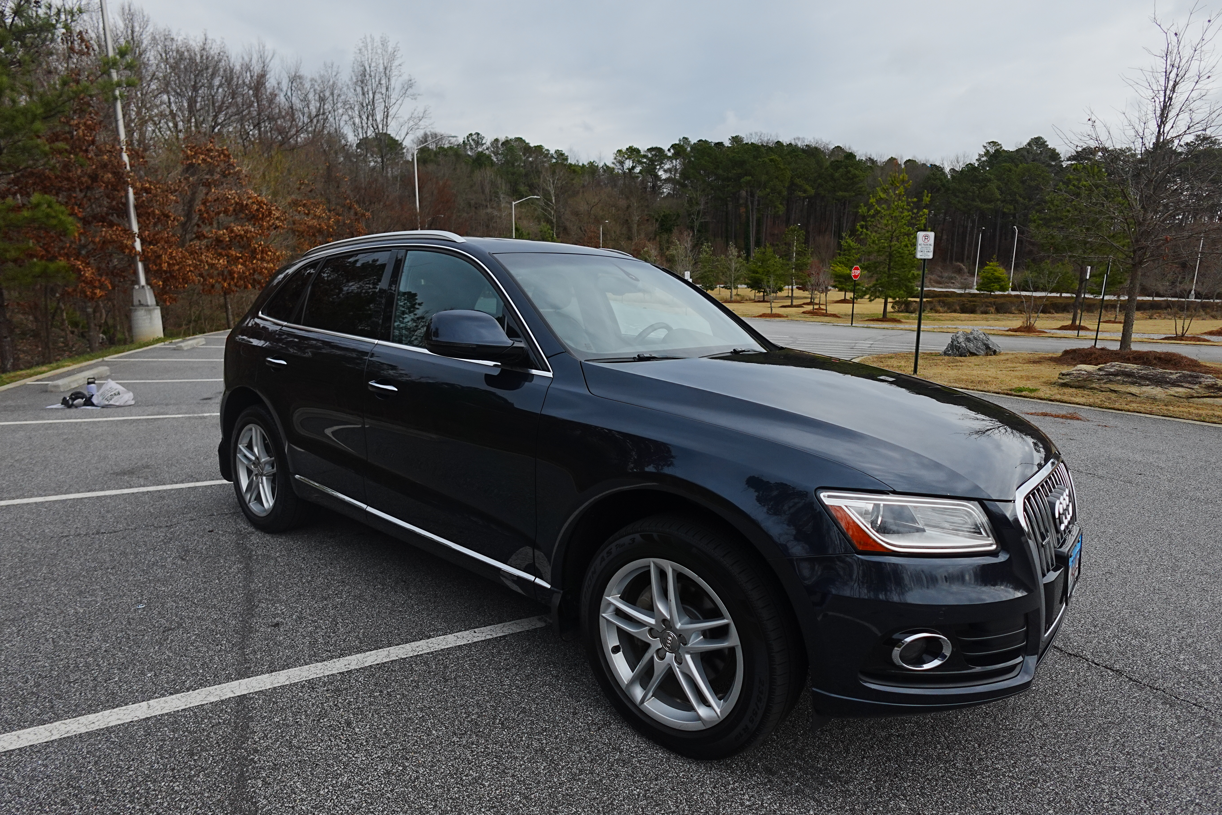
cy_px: 408
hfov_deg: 84.0
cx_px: 611
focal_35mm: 20
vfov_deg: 61.9
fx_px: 679
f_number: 2
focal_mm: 7.6
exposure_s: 1/5000
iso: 125
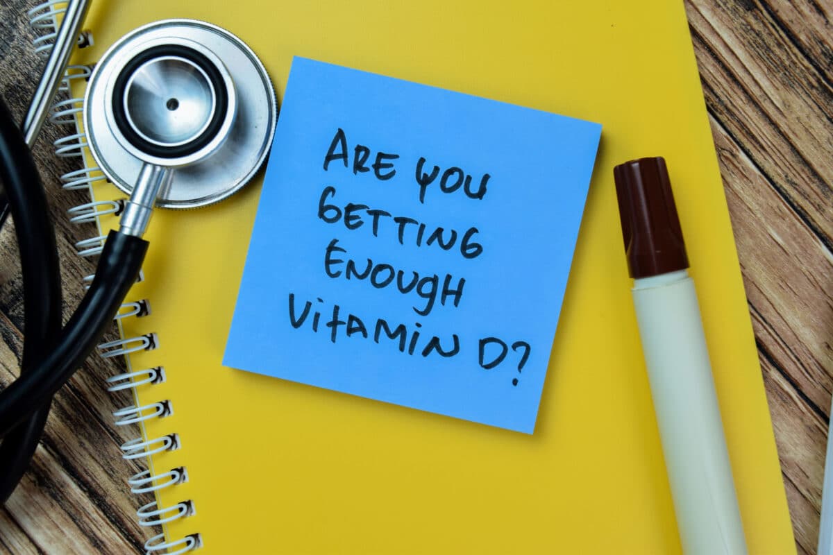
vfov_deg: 31.9
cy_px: 278
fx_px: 972
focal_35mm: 42
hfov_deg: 46.4
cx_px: 416
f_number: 7.1
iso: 800
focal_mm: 28
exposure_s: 1/100
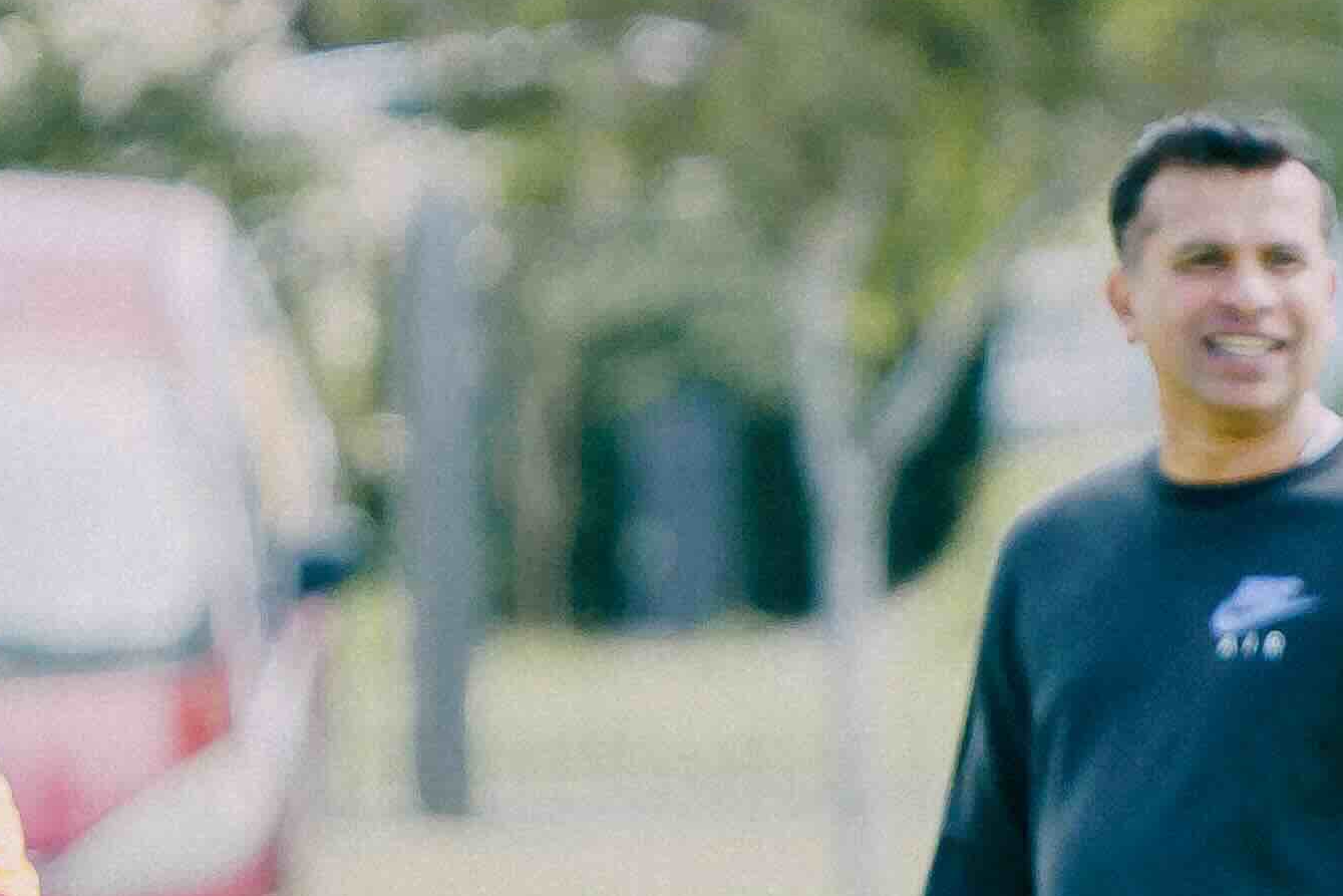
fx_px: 63869
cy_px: 1400
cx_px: 1569
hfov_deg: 1.2
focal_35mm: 1712
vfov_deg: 0.8
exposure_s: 1/500
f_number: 6.3
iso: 200
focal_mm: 382
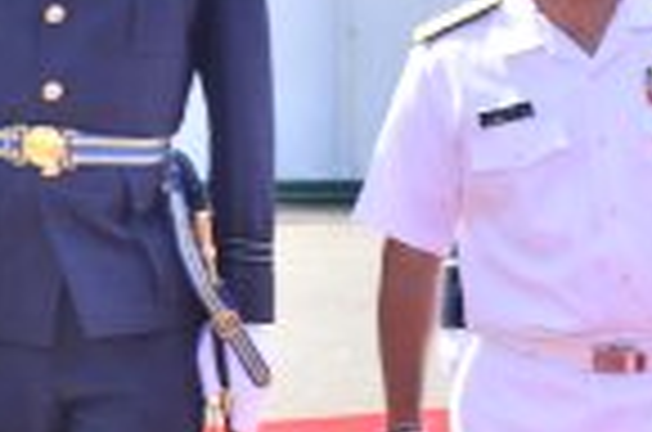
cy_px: 196
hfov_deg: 6.3
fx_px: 5837
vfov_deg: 4.2
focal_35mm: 323
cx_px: 814
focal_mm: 52
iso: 100
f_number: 7.1
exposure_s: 1/160
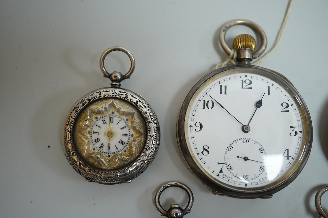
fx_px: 410
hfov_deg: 43.6
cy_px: 109
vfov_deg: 29.9
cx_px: 164
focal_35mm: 45
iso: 2500
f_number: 5
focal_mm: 30
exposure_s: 1/320
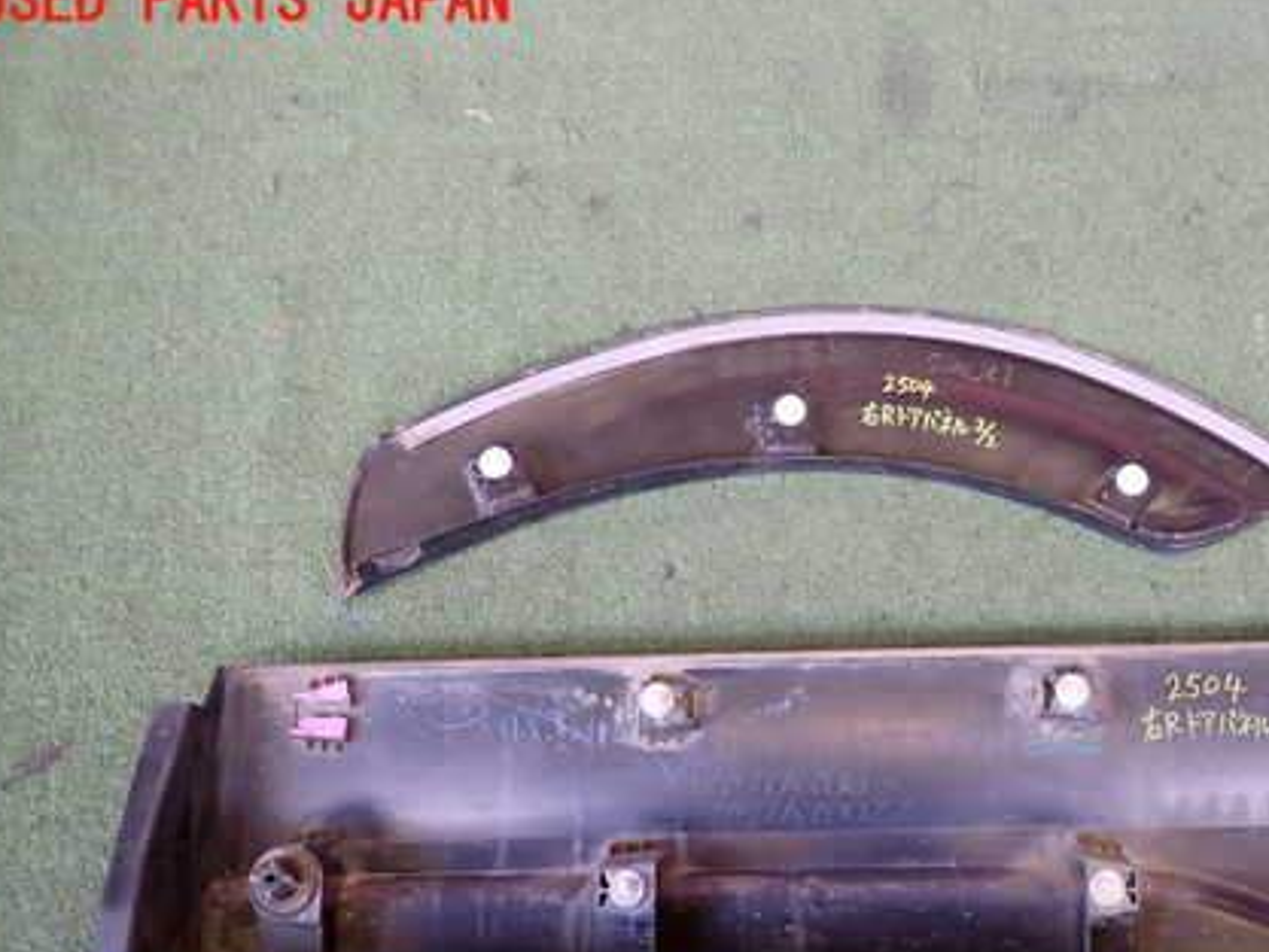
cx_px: 870
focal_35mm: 36
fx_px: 1320
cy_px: 648
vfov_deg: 39.1
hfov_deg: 50.2
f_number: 2
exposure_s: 1/50
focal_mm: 4.5
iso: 200
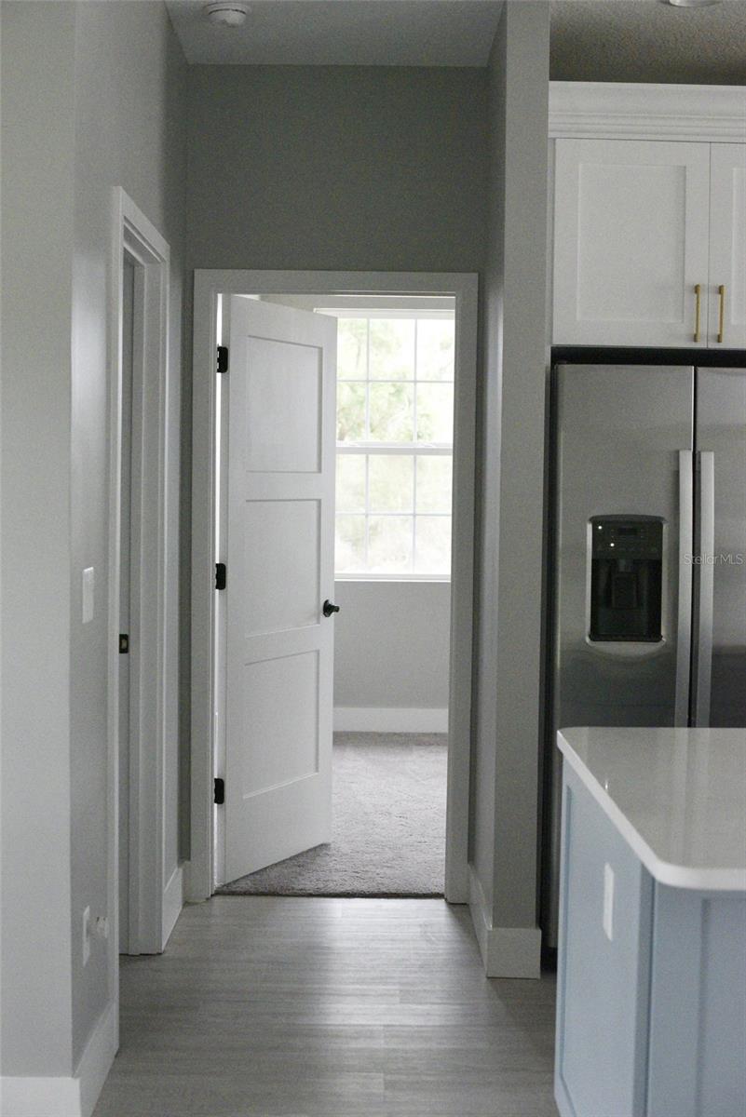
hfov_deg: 27.0
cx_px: 373
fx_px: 1553
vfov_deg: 39.6
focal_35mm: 50
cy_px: 558
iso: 16000
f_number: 4.5
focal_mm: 50
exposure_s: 1/2000
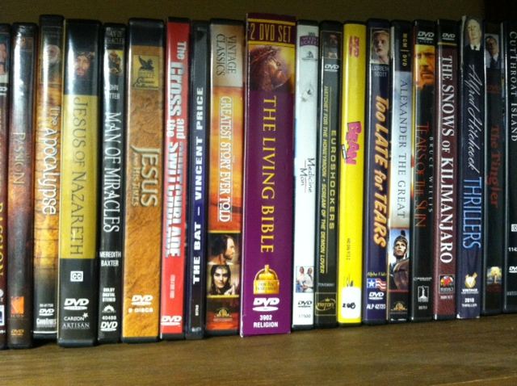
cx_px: 258
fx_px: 522
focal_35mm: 35
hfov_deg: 52.7
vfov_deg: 40.6
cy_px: 193
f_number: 2.8
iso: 400
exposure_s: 1/15
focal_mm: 3.85
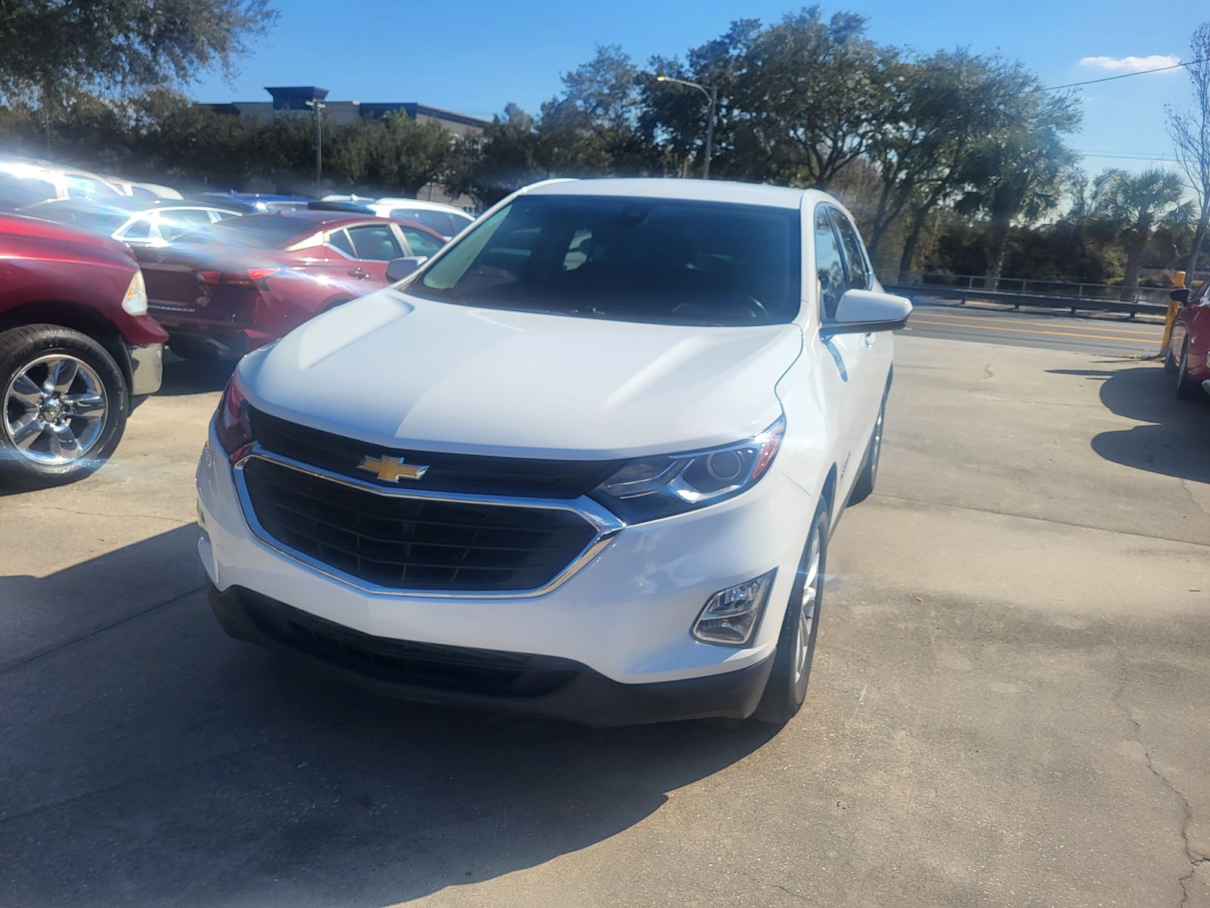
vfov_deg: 53.1
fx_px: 909
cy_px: 454
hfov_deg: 67.3
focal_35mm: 26
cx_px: 605
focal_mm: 5.4
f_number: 1.8
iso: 40
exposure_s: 1/3084
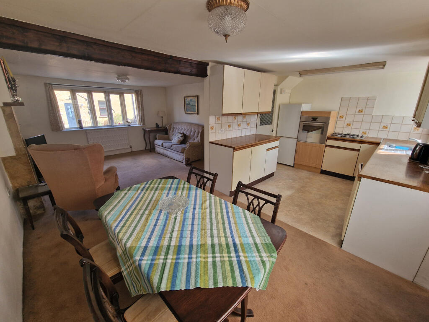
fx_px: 161
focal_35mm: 13
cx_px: 214
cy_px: 161
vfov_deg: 89.9
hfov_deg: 106.2
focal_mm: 2.2
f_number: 2.2
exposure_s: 1/100
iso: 64
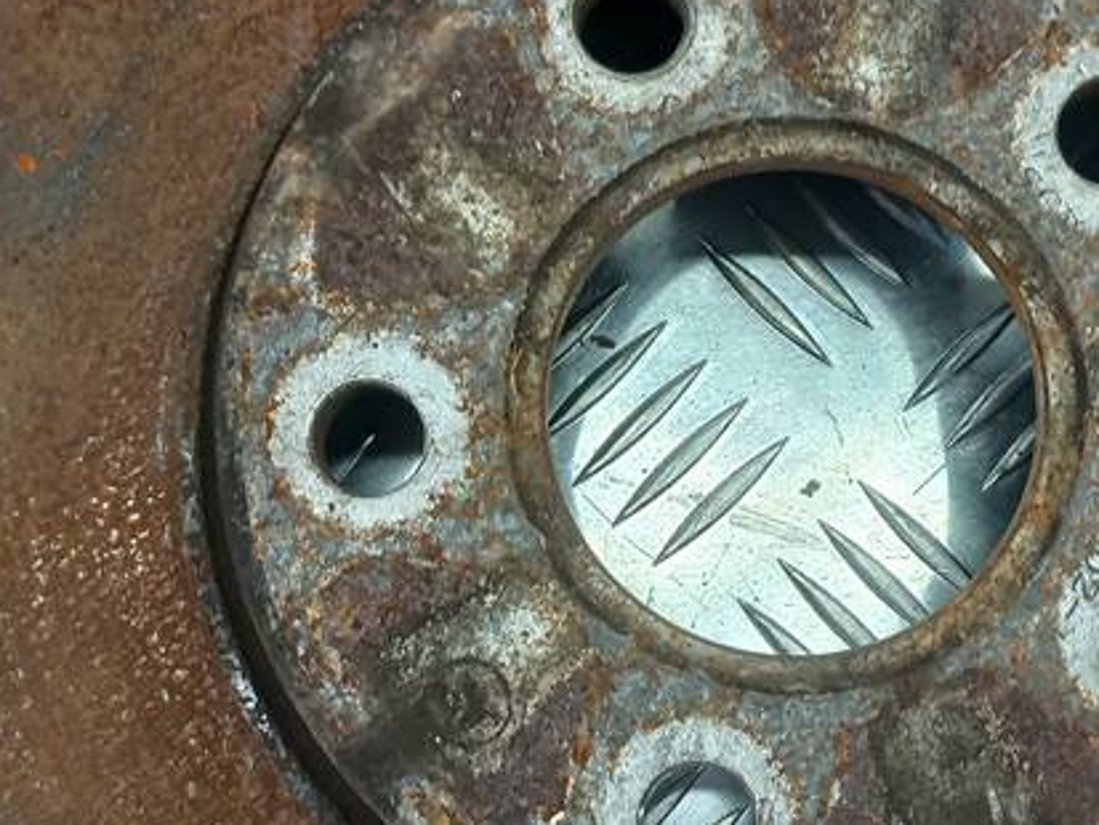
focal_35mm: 62
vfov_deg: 23.6
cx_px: 742
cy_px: 519
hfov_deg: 30.9
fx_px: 1969
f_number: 1.8
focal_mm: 4.6
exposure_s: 1/50
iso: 64
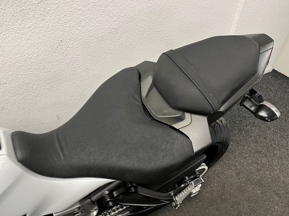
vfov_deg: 53.1
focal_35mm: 26
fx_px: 217
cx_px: 144
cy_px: 108
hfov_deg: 67.3
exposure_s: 1/50
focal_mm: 5.1
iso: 125
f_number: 1.6
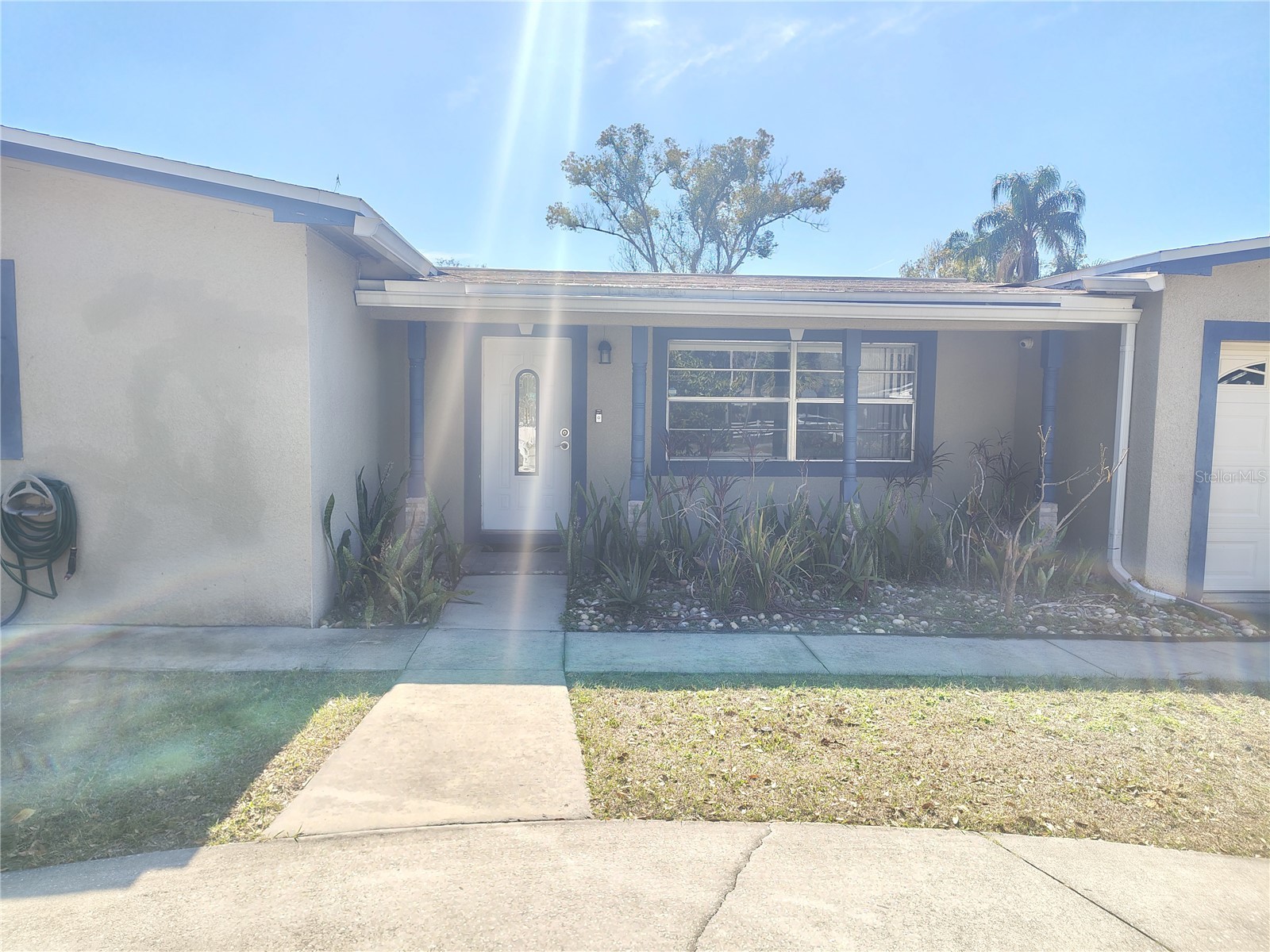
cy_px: 476
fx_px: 881
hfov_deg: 71.6
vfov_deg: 56.8
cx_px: 635
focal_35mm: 24
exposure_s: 1/393
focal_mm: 5.56
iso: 100
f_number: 1.8
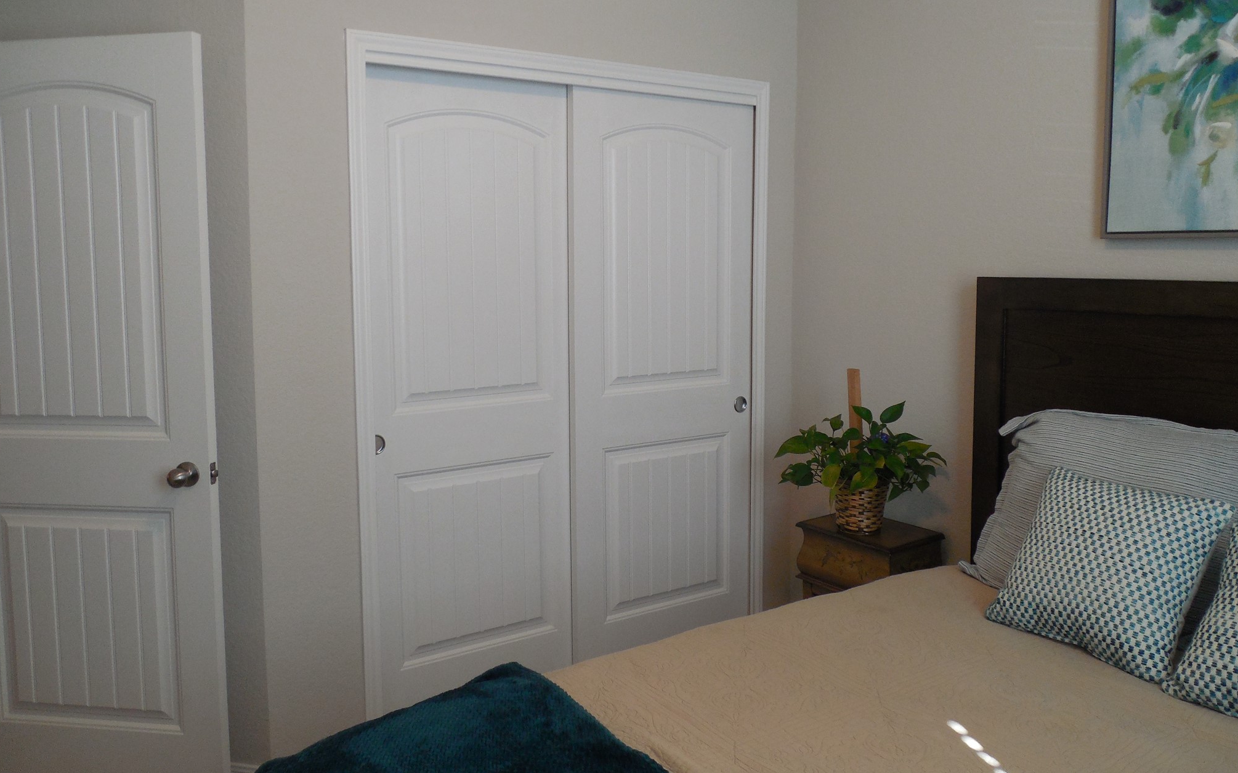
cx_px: 622
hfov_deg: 68.4
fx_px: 911
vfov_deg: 45.9
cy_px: 335
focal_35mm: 27
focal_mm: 4.5
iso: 200
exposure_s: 1/30
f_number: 3.3
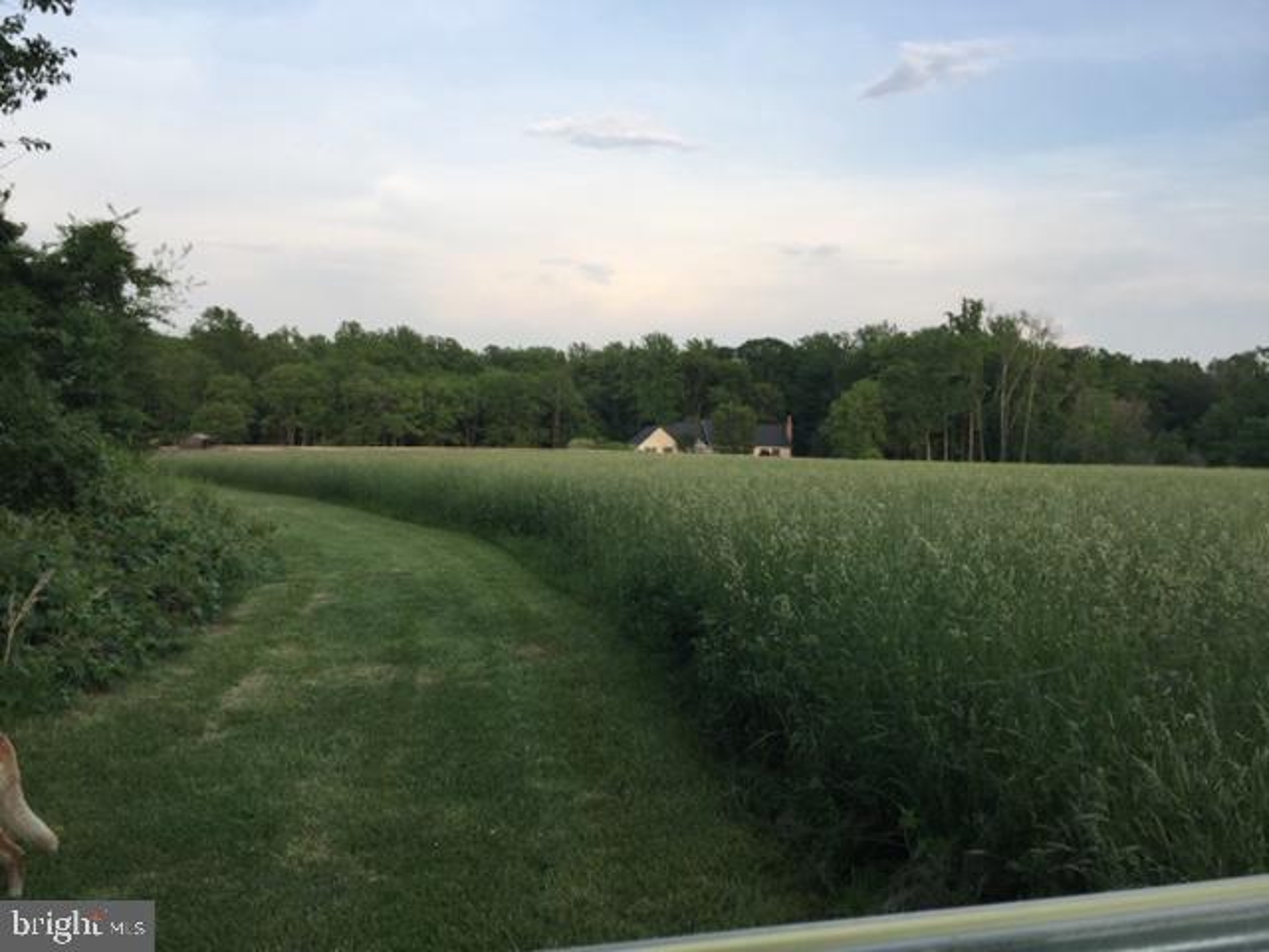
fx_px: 1063
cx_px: 634
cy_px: 476
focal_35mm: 29
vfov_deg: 48.2
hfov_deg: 61.7
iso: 32
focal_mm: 4.15
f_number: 2.2
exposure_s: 1/542
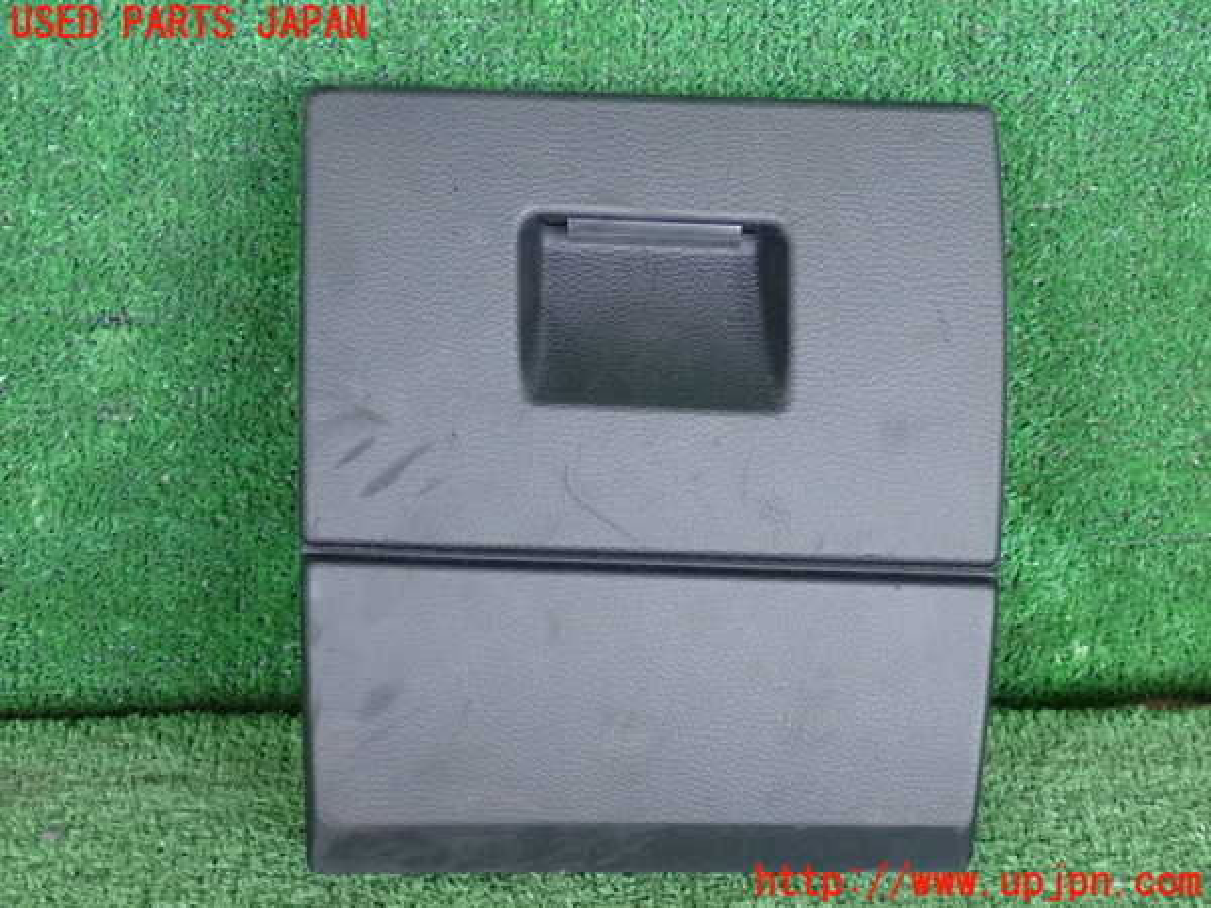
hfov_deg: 25.3
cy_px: 454
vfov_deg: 19.1
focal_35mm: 77
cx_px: 606
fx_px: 2694
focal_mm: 13.65
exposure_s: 1/125
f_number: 4.1
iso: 1250
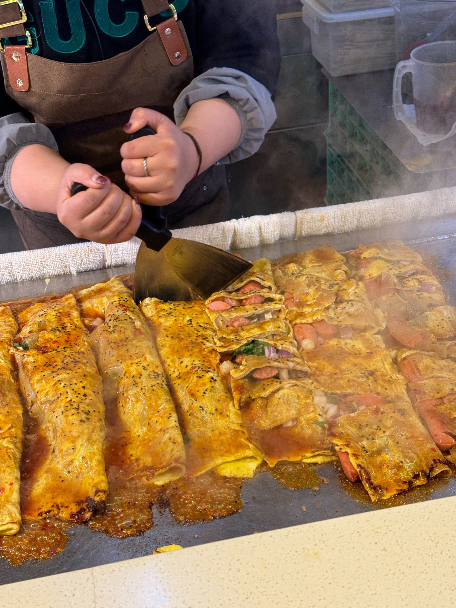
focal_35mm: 48
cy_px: 304
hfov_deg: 30.3
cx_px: 228
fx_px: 843
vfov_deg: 39.7
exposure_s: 1/100
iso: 160
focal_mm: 6.76
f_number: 1.78
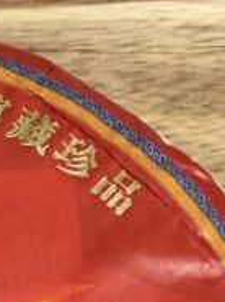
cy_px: 522
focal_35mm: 104
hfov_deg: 13.2
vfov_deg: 16.3
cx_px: -134
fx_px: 904
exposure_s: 1/60
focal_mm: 2.22
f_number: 2.2
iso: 400
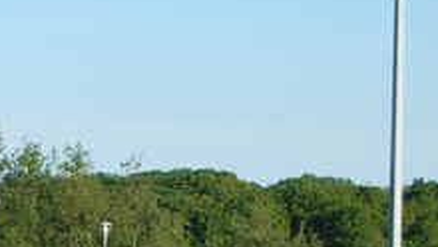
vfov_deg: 4.8
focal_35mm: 252
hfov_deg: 8.5
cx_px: 14
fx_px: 2923
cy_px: 394
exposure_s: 1/250
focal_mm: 55
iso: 200
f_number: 8
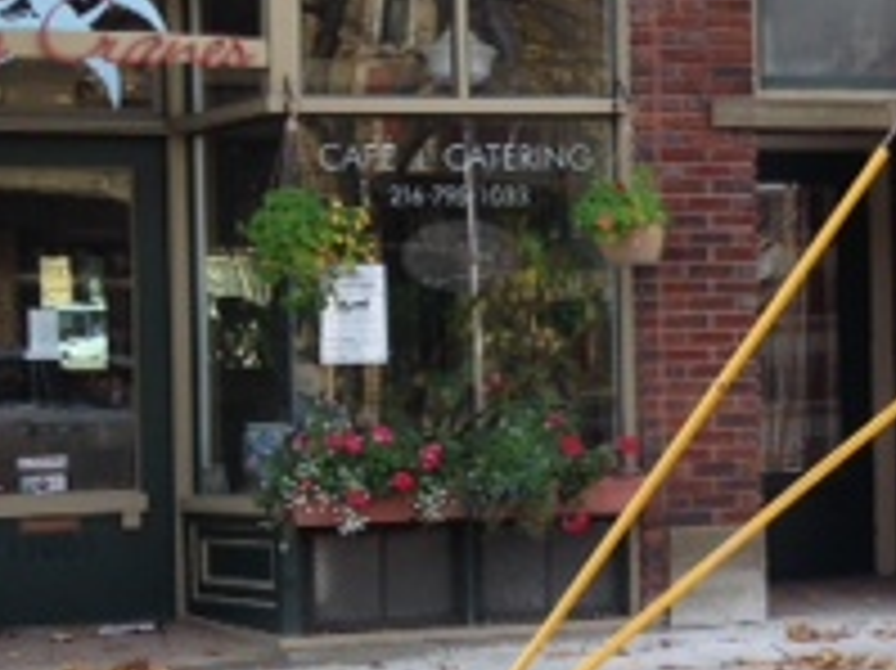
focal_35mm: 106
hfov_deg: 17.8
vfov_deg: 13.9
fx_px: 2742
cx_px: 1040
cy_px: 355
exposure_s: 1/229
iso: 50
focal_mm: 4.12
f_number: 2.4
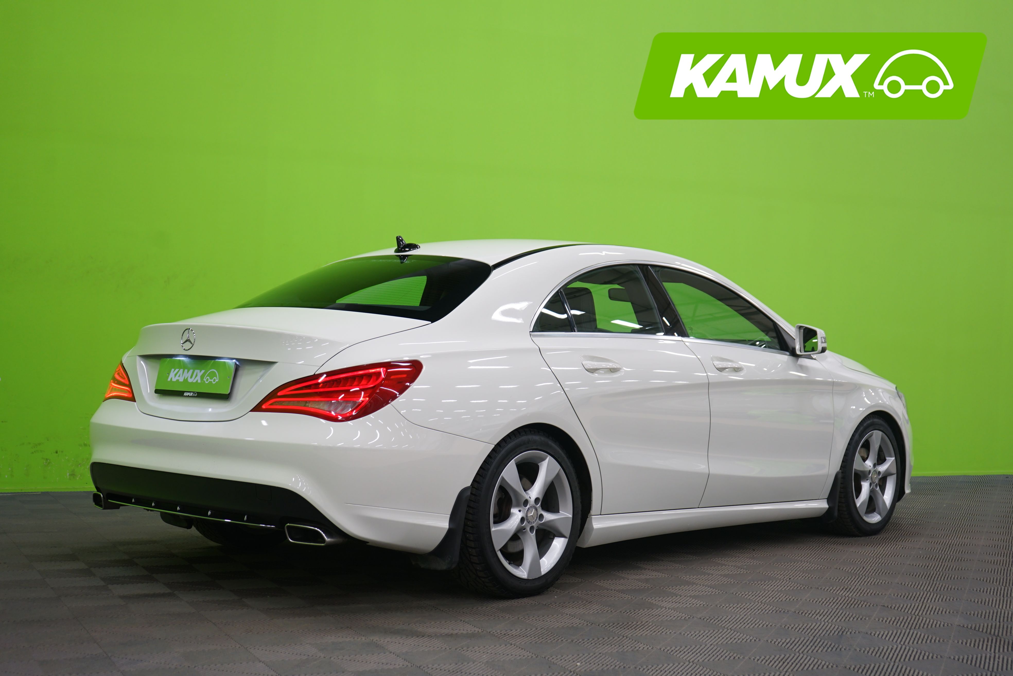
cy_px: 338
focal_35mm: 49
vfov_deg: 27.5
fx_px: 1379
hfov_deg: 40.3
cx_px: 506
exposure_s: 1/13
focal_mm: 49
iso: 400
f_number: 4.5
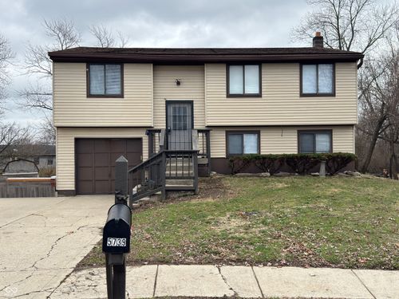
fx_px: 403
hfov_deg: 52.6
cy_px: 150
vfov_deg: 40.7
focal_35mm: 35
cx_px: 200
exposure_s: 1/1965
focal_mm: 6.76
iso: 100
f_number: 1.78
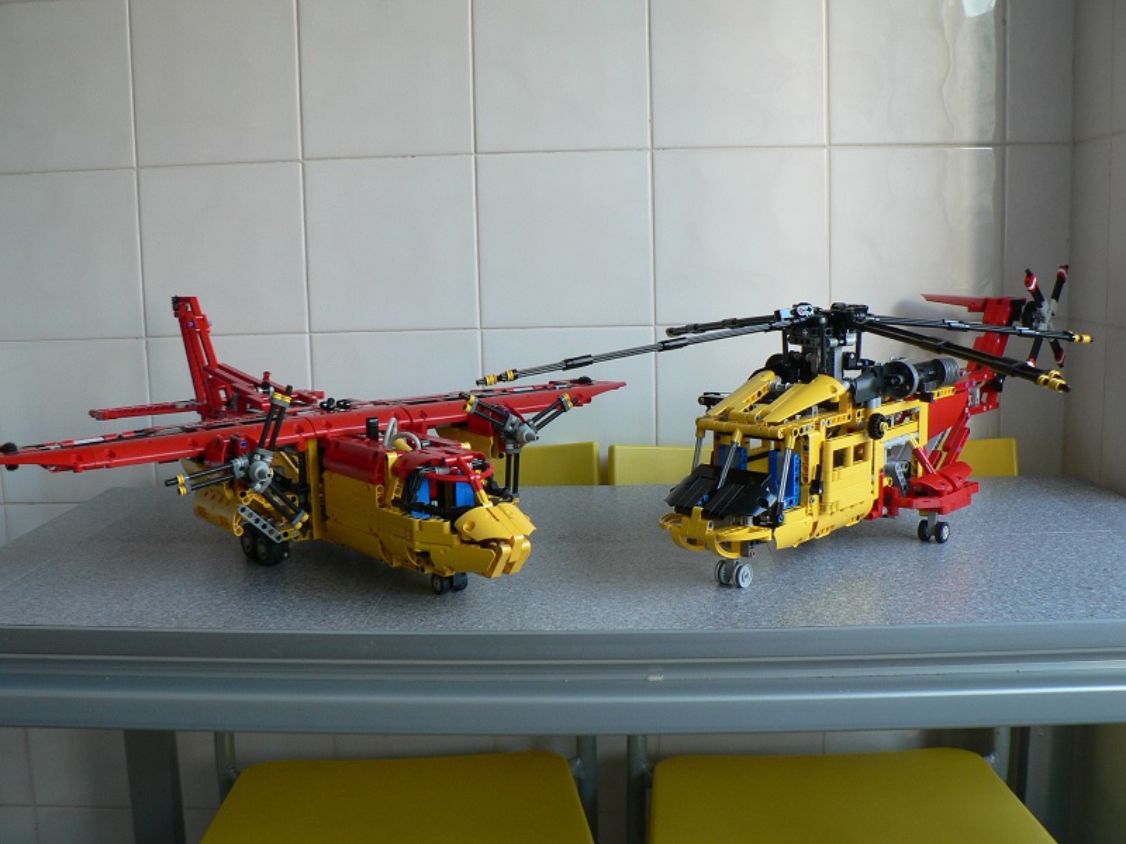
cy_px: 422
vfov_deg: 39.7
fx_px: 1171
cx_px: 563
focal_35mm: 36
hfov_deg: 51.4
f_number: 2.8
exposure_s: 1/30
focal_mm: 6
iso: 100
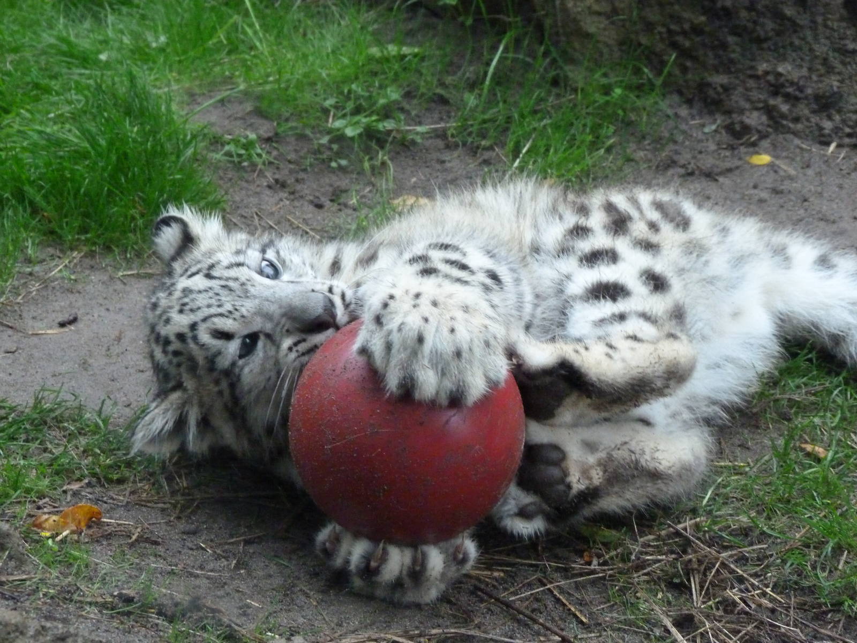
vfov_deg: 18.0
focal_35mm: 82
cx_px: 428
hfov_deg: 23.8
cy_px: 322
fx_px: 2030
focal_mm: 14.8
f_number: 3.4
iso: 800
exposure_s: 1/200
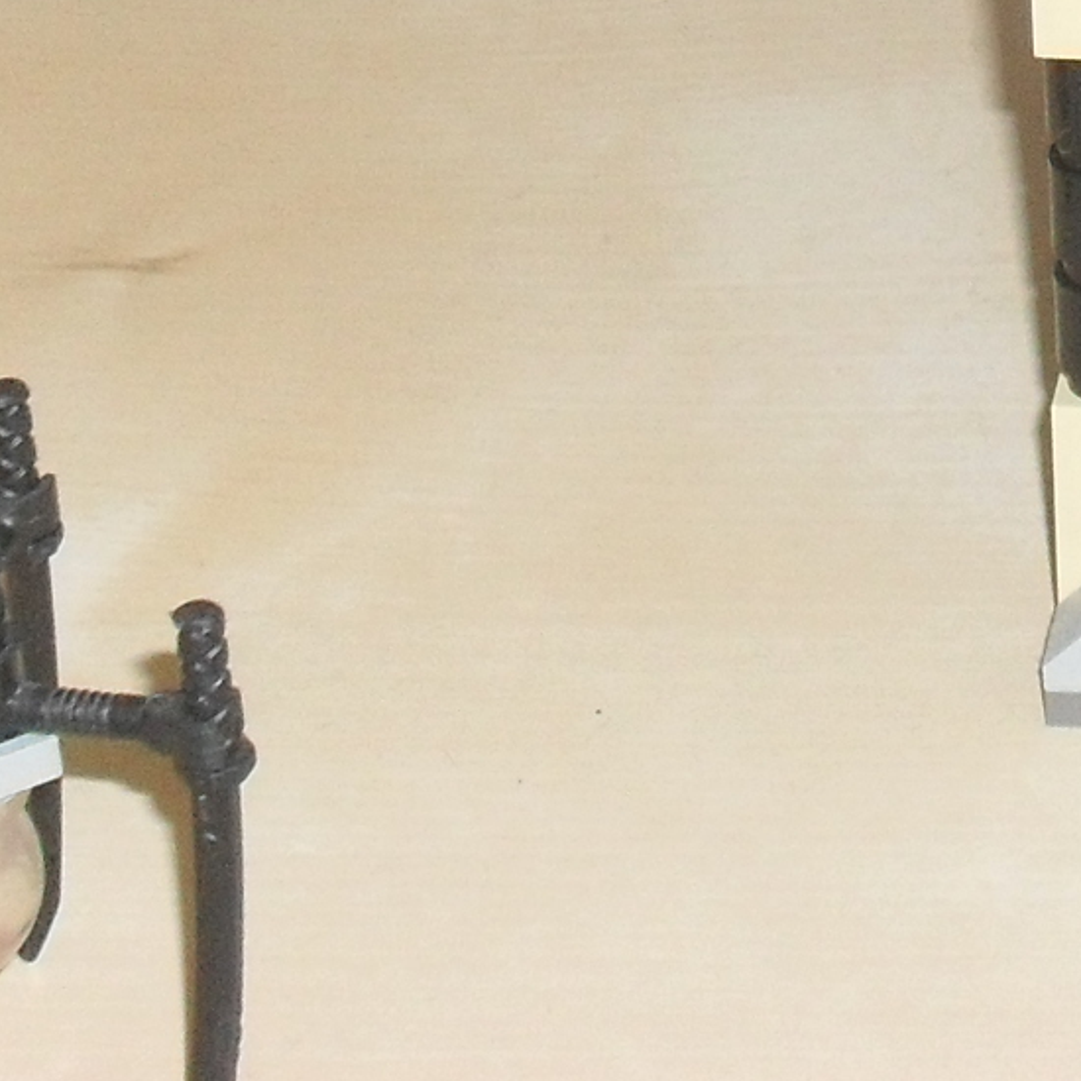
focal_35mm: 204
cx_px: 1737
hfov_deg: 8.3
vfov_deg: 8.3
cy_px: -814
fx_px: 7207
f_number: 3.9
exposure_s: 1/45
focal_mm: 8.7
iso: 200
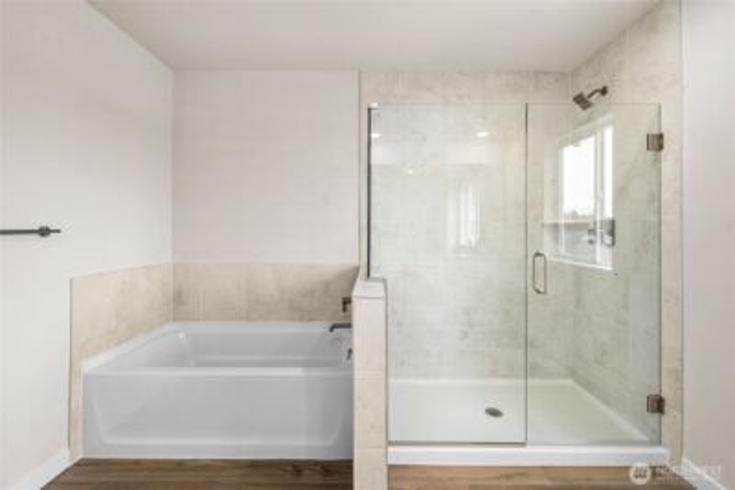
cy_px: 245
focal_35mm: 15
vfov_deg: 77.4
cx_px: 368
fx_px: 306
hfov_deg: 100.4
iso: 640
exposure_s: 1/30
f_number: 7.1
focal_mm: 15
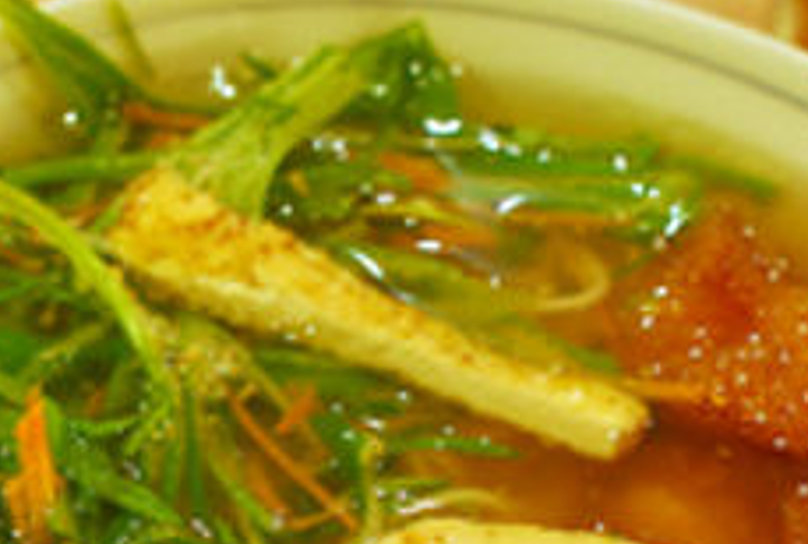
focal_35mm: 85
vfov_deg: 15.9
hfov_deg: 23.1
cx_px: 56
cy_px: 542
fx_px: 1913
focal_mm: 20
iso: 400
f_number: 2.8
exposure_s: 1/13
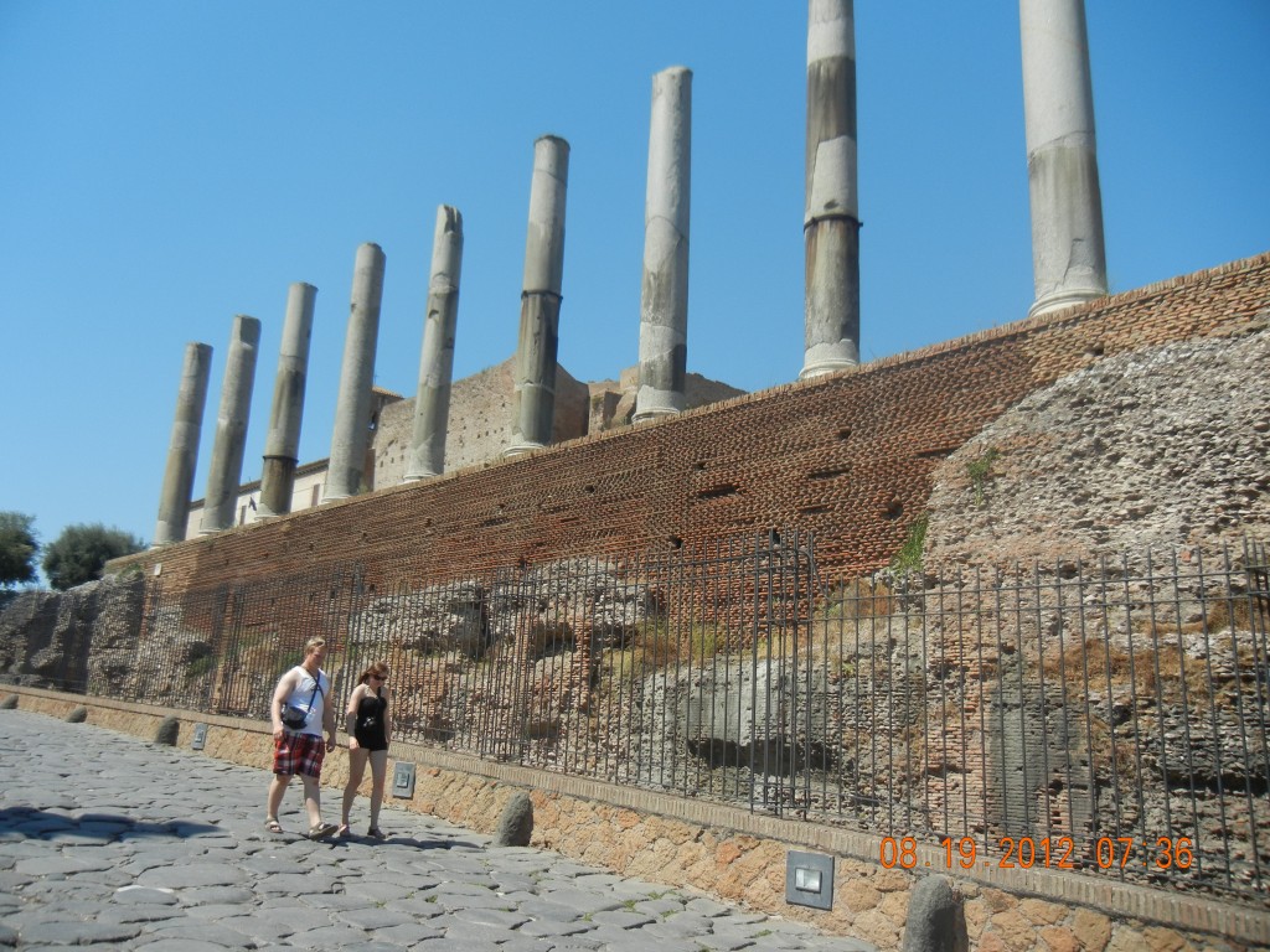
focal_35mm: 30
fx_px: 1101
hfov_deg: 60.0
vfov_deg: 46.8
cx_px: 635
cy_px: 476
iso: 160
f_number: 7
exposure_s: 1/357
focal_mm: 5.4
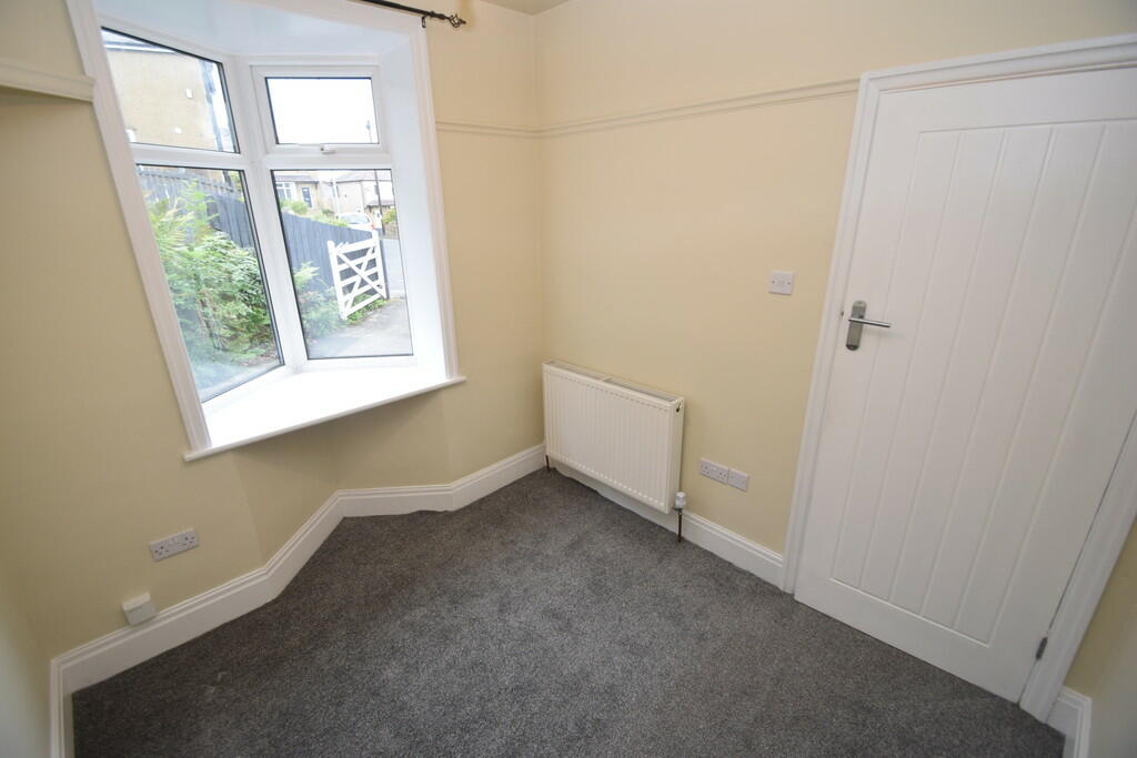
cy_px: 379
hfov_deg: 100.4
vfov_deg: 77.3
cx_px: 568
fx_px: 474
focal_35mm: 15
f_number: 5
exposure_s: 1/100
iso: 800
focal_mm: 10
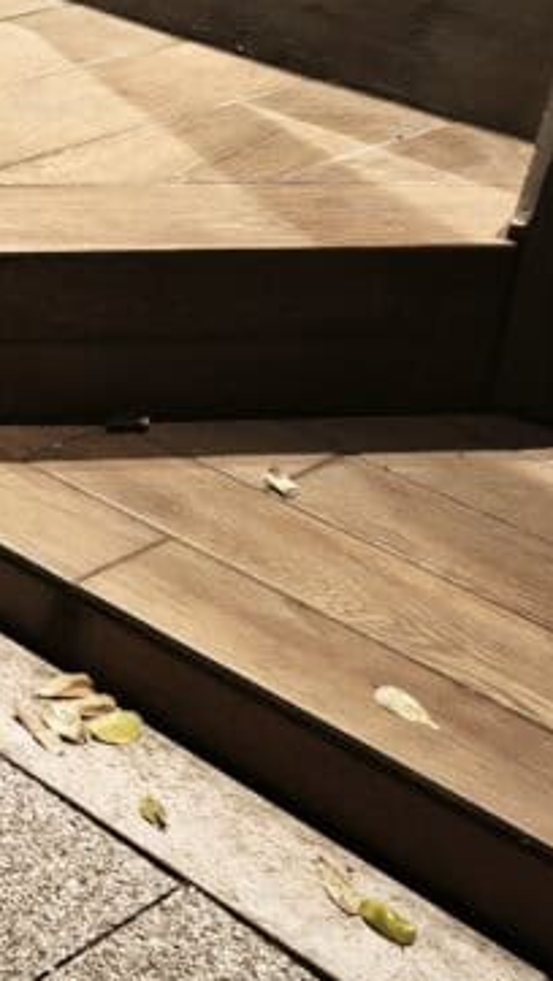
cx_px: -935
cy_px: -68
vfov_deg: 24.1
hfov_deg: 11.2
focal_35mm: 83
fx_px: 2161
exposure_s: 1/25
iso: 2000
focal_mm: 6.5
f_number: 1.6
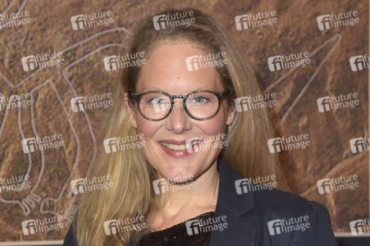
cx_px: 185
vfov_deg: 22.6
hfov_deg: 33.4
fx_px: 616
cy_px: 123
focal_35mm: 60
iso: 800
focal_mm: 60
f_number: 5.6
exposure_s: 1/200
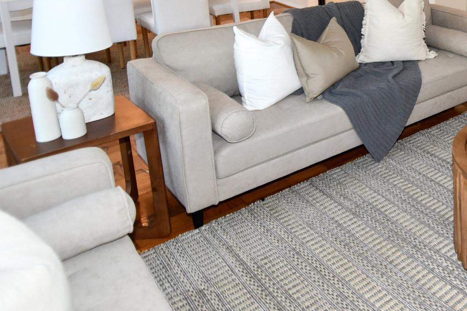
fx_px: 493
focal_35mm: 38
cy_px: 62
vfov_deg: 34.0
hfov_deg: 44.4
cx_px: 449
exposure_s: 1/60
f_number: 4
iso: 900
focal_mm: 12
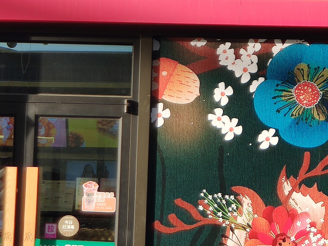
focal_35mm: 160
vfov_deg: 9.2
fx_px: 1516
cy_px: -51
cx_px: 209
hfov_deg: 12.3
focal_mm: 6.22
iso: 100
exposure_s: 1/163
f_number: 2.2
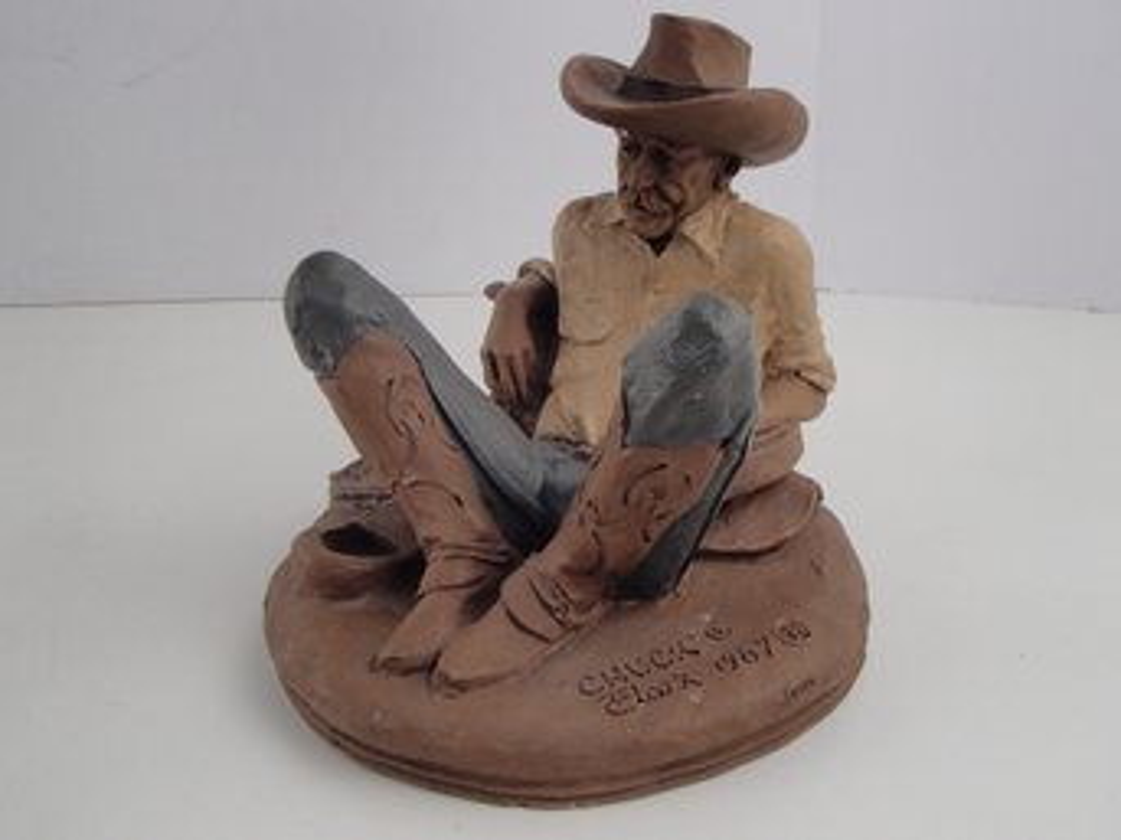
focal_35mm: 37
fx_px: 1198
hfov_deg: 50.2
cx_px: 560
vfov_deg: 38.6
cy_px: 420
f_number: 4.7
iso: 200
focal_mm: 6.64
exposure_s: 1/160
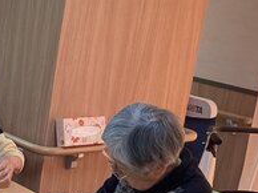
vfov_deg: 15.2
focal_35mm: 96
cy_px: 169
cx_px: -61
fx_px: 715
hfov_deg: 19.2
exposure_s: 1/120
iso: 64
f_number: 2.4
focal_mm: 3.3
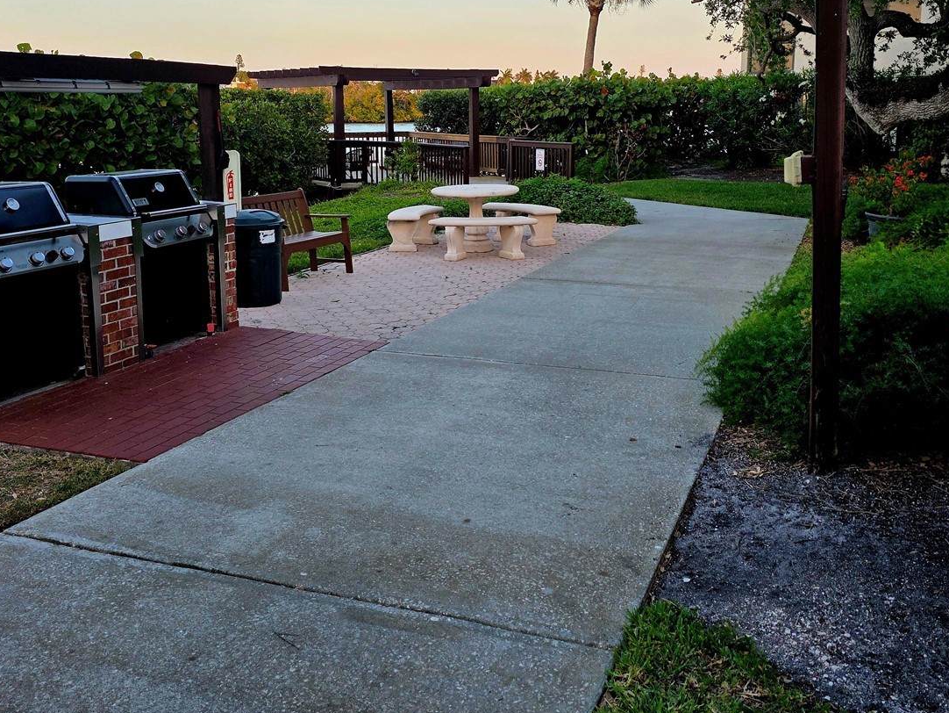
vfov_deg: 41.2
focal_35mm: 34
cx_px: 468
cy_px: 226
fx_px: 932
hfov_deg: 53.9
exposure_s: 1/182
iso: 32
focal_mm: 6.3
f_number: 1.7
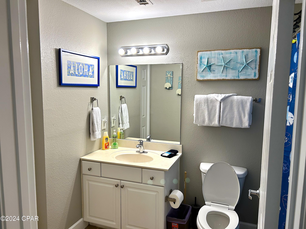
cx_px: 153
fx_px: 230
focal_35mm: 26
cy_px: 114
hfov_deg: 67.3
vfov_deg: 53.1
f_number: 1.5
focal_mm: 5.7
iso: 64
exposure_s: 1/120
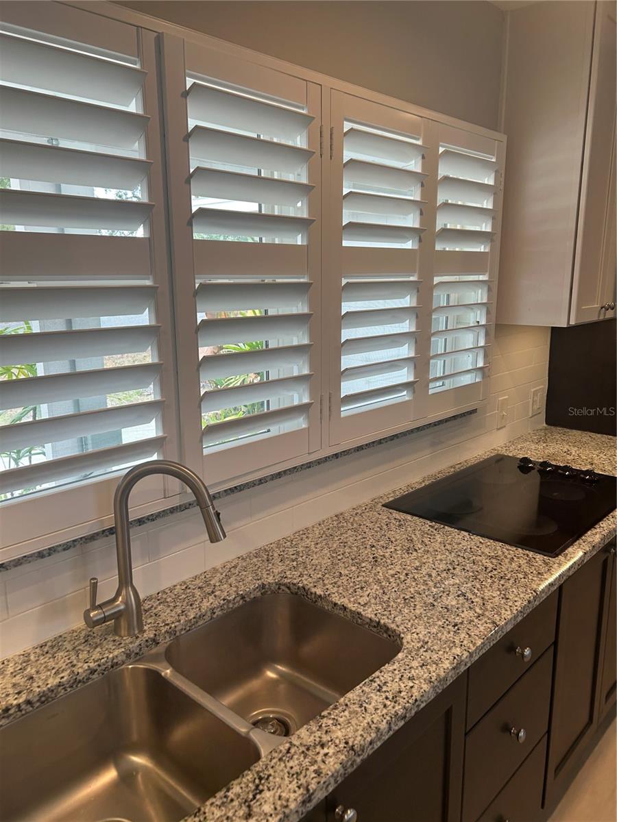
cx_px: 308
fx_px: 618
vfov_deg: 67.3
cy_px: 411
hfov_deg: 53.1
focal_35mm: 26
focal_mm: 5.7
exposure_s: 1/120
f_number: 1.5
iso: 80
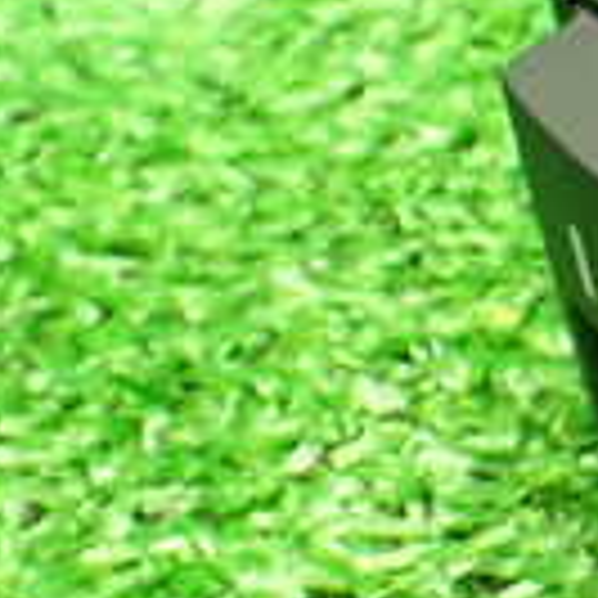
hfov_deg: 13.3
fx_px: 2345
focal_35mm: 120
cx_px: 1030
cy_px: 229
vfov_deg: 14.5
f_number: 2.3
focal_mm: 5.4
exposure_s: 1/80
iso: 800
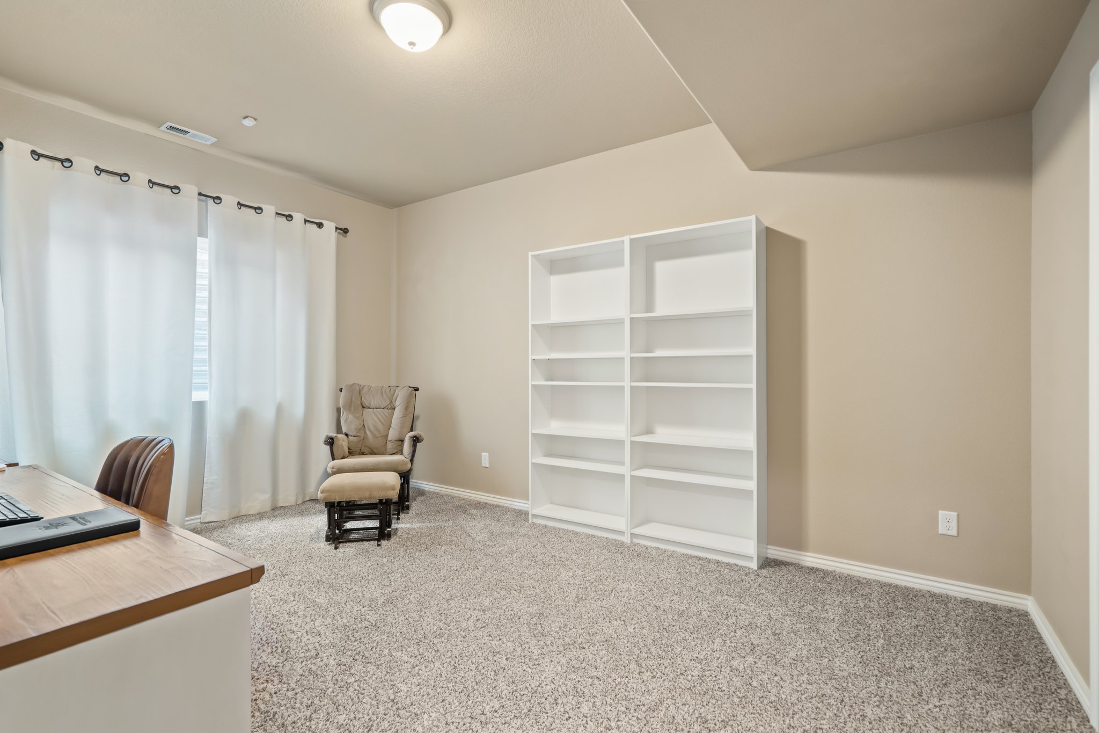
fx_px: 488
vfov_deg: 73.7
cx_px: 550
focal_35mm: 16
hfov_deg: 96.7
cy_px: 366
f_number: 6.3
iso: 500
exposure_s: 1.3
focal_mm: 16
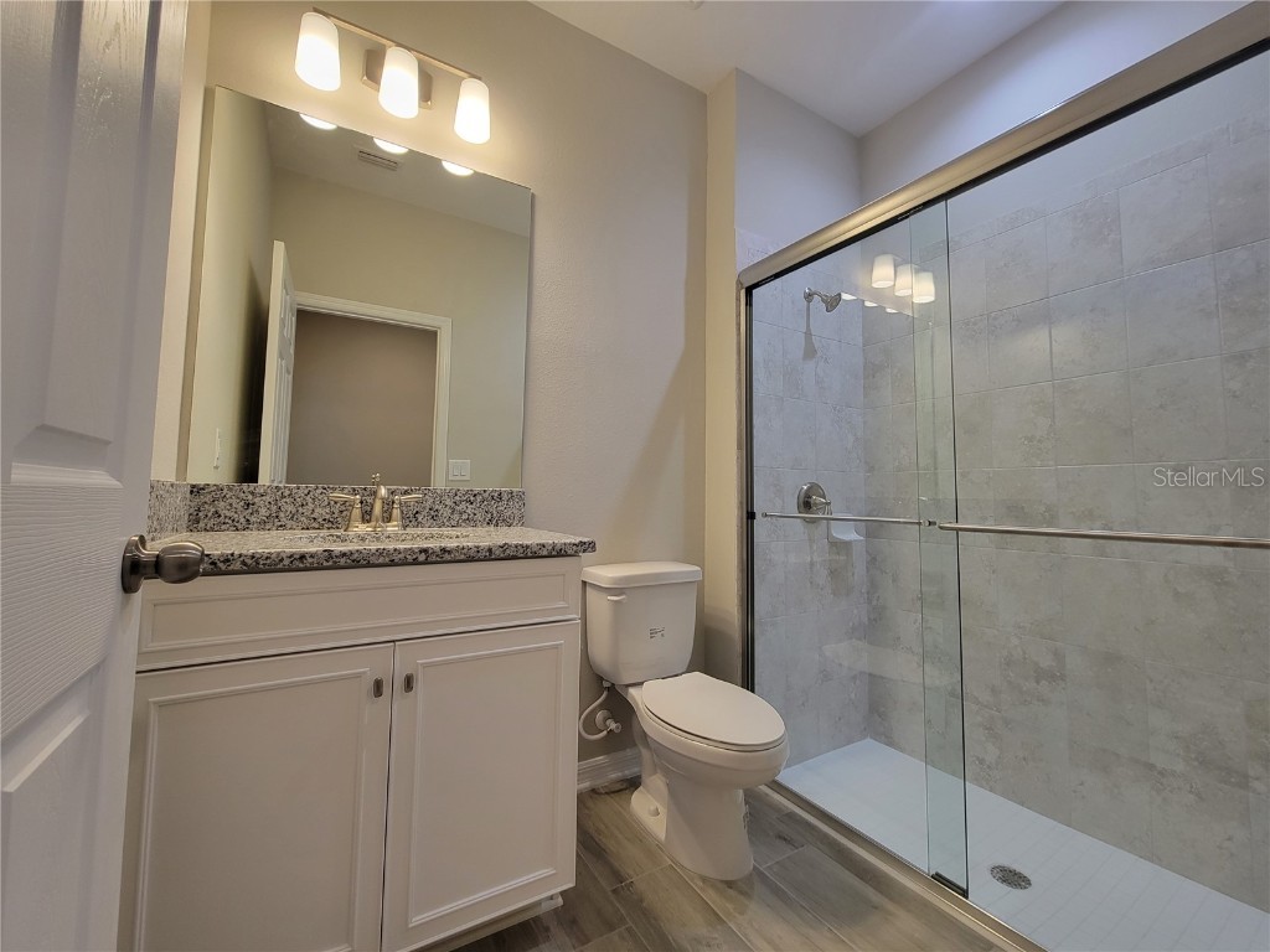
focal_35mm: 13
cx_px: 635
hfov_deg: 106.2
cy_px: 476
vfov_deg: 89.9
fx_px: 477
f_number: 2.2
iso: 160
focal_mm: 2.2
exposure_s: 1/60
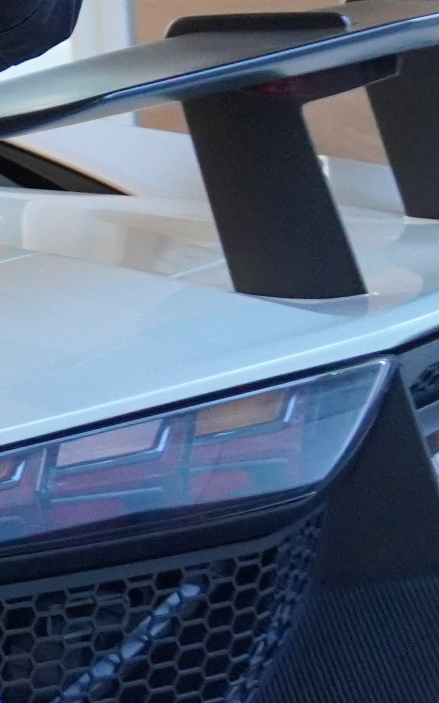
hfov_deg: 7.0
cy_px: -136
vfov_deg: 13.0
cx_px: -1087
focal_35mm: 157
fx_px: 3005
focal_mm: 20
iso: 2000
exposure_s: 1/160
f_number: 4
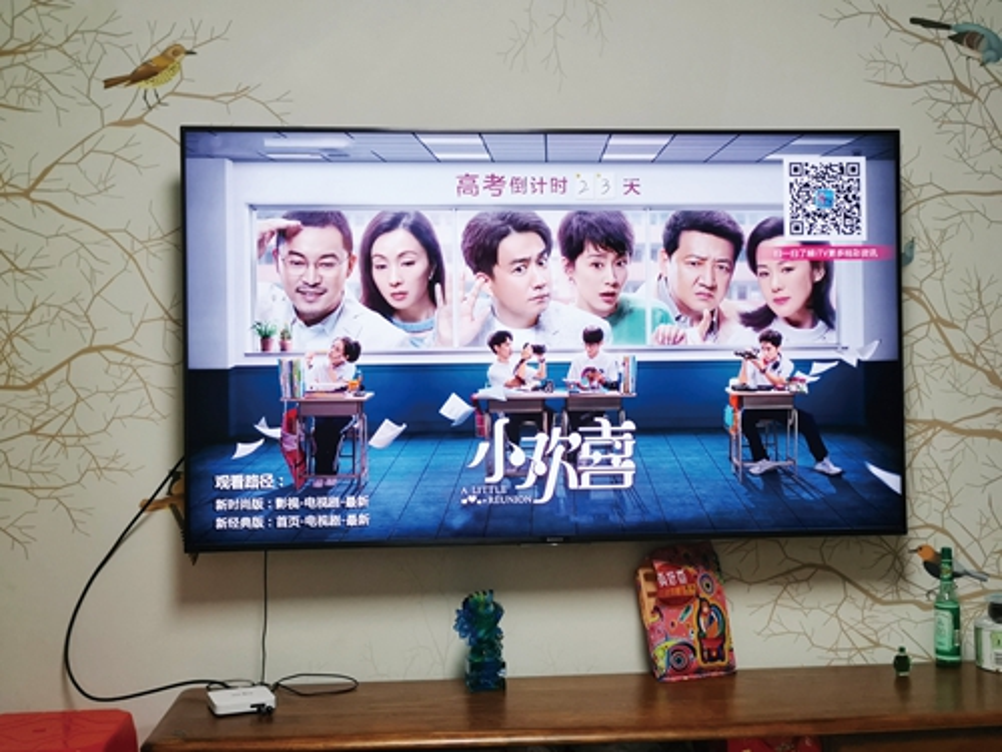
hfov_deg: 45.8
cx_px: 501
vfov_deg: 35.1
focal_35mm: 41
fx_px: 1187
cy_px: 376
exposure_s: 1/120
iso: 200
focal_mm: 5.58
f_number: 1.8
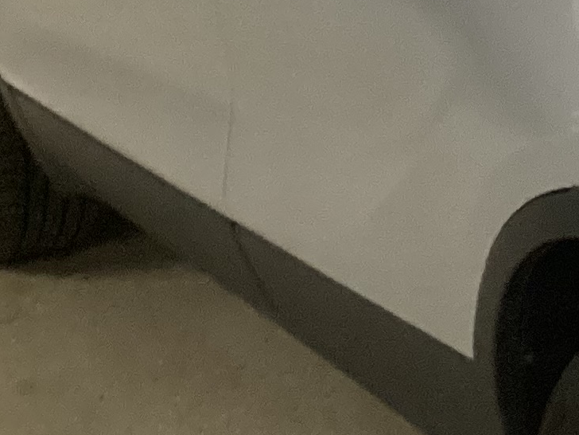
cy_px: 33
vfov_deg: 10.6
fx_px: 2325
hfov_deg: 12.8
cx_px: 1080
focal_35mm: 139
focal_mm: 3.3
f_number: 2.4
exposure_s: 1/60
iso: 320
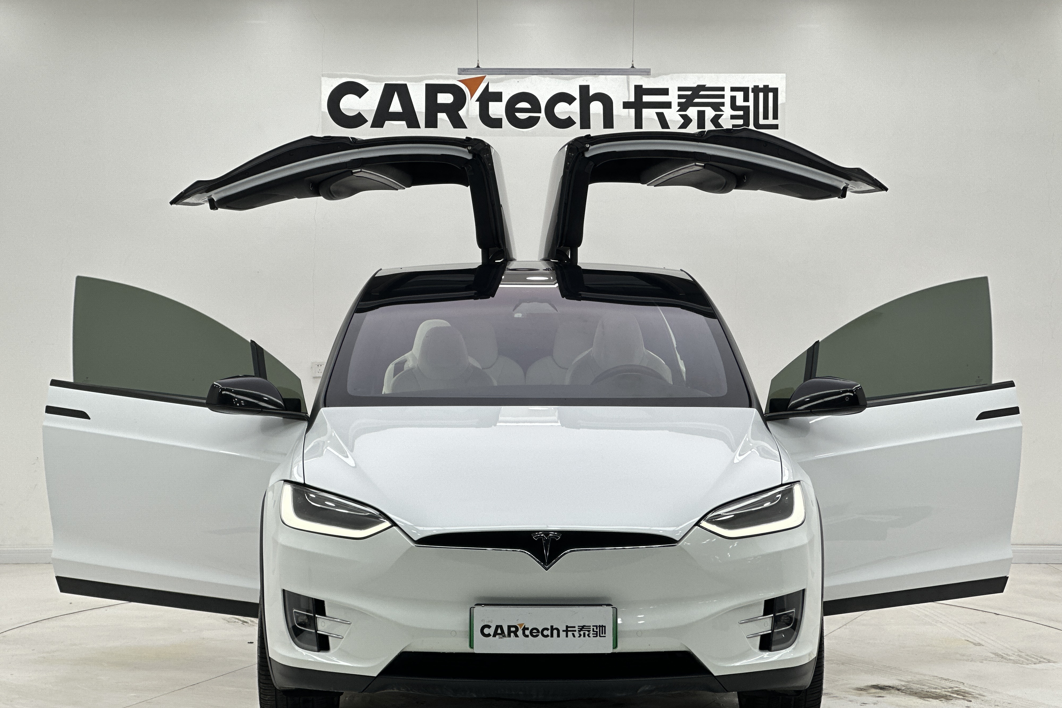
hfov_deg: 25.1
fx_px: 2389
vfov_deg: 16.9
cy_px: 370
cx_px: 528
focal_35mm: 81
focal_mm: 9
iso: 40
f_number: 2.8
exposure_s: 1/121
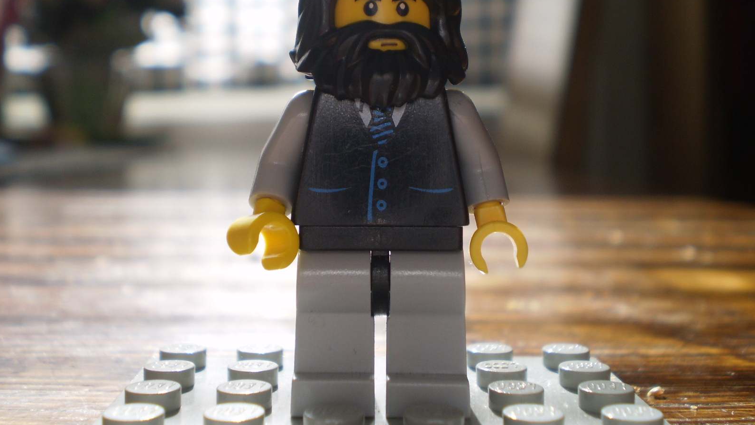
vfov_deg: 25.9
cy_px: 158
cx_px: 376
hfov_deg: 44.6
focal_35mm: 46
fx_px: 921
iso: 64
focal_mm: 7.4
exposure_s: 1/80
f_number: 3.5
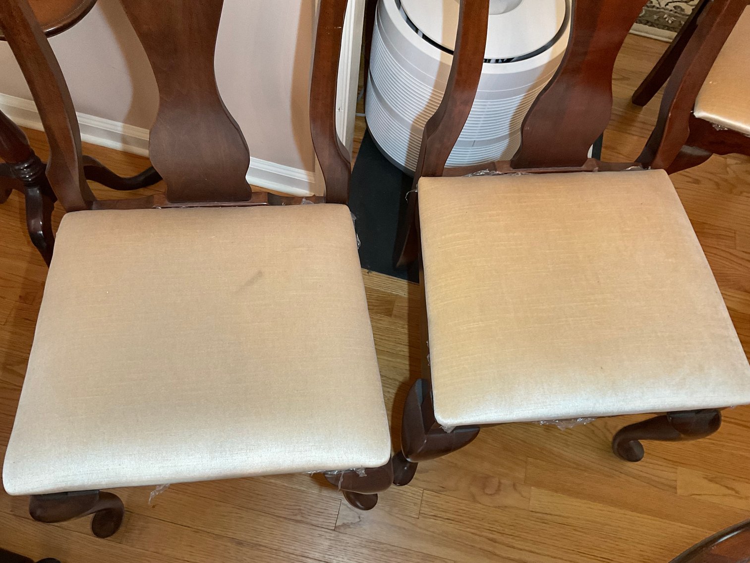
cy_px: 282
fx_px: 628
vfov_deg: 48.2
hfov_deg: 61.7
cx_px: 375
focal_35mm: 29
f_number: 1.8
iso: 125
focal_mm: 3
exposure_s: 1/60
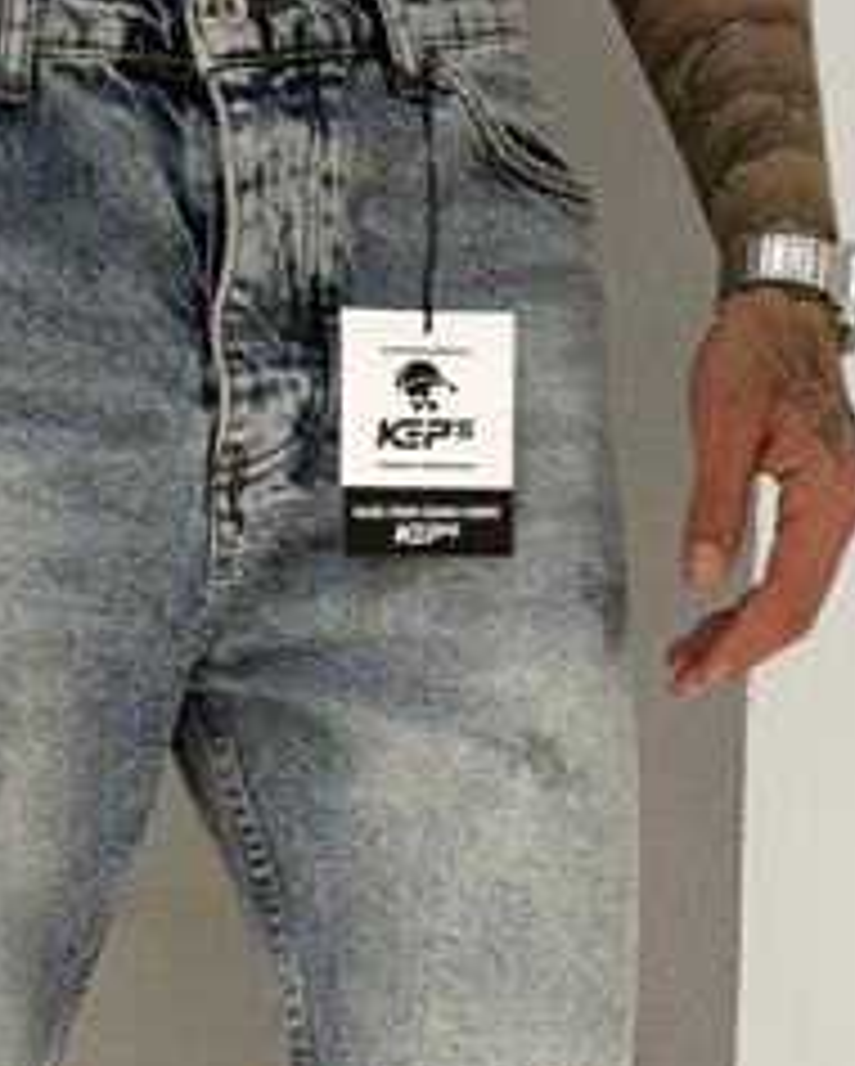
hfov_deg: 19.3
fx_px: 2496
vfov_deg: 23.2
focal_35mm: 79
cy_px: 1062
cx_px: 225
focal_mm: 6.76
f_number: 1.78
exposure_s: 1/665
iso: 80
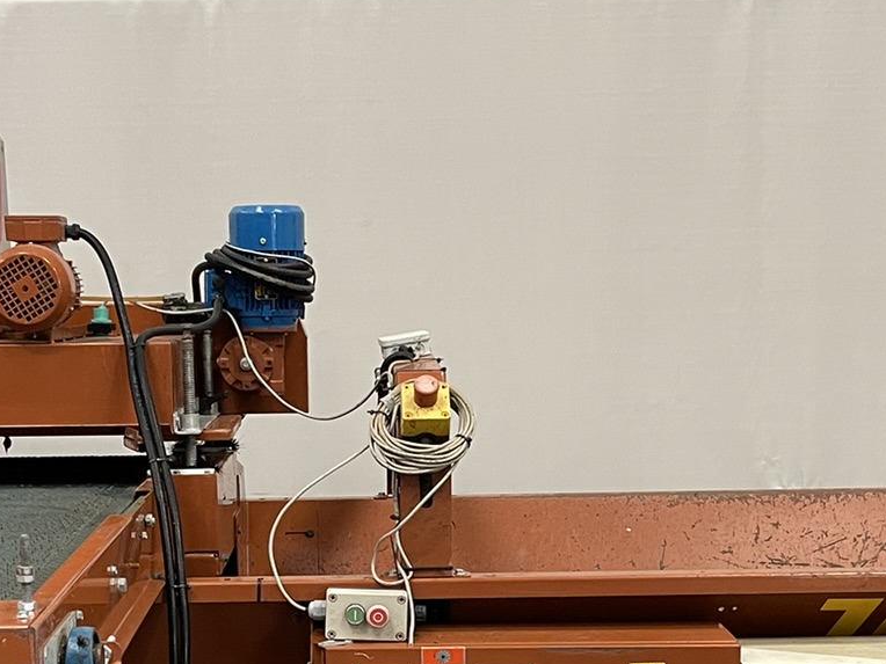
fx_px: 1715
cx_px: 342
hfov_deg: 28.9
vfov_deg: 21.6
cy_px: 560
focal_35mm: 67
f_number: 1.6
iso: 200
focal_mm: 5.1
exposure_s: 1/60
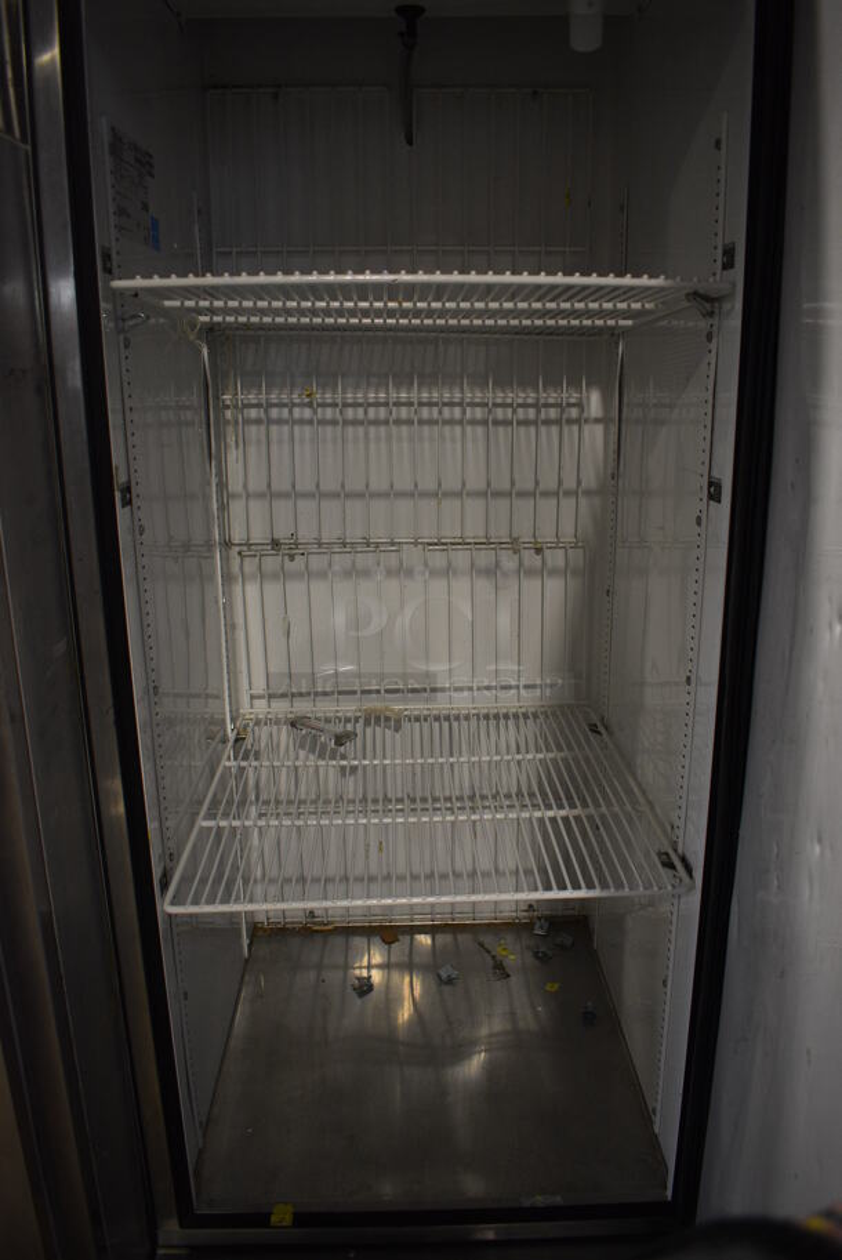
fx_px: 946
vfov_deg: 67.3
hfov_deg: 48.0
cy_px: 630
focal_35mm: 27
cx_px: 421
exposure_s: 1/125
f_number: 3.5
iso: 900
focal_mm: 18
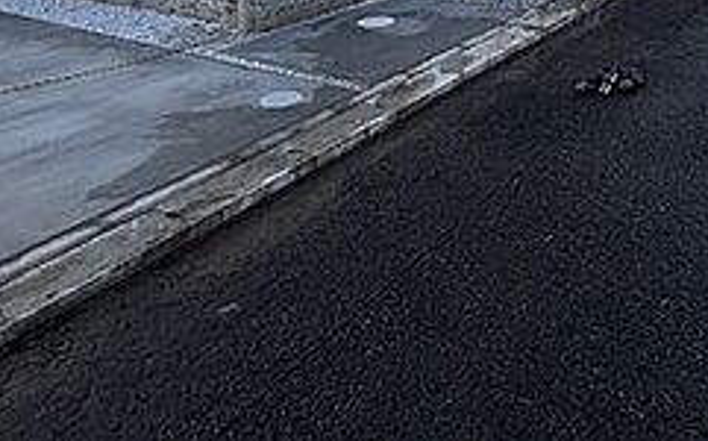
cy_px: -218
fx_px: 713
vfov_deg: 25.7
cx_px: 590
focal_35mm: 37
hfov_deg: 49.0
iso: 40
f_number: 2.2
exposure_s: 1/373
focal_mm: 2.22
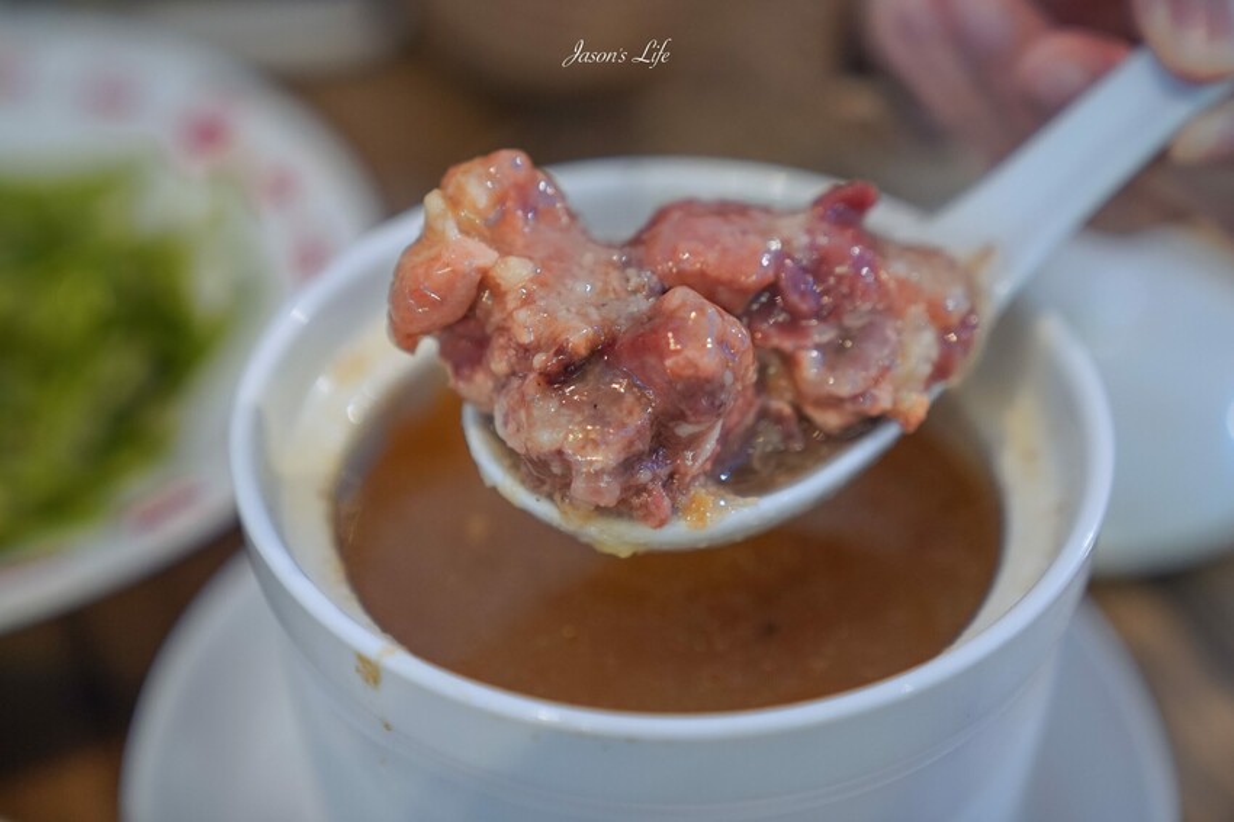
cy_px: 411
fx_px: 2398
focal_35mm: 70
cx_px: 617
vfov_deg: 19.4
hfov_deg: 28.9
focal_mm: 70
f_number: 2.8
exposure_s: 1/80
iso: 2000
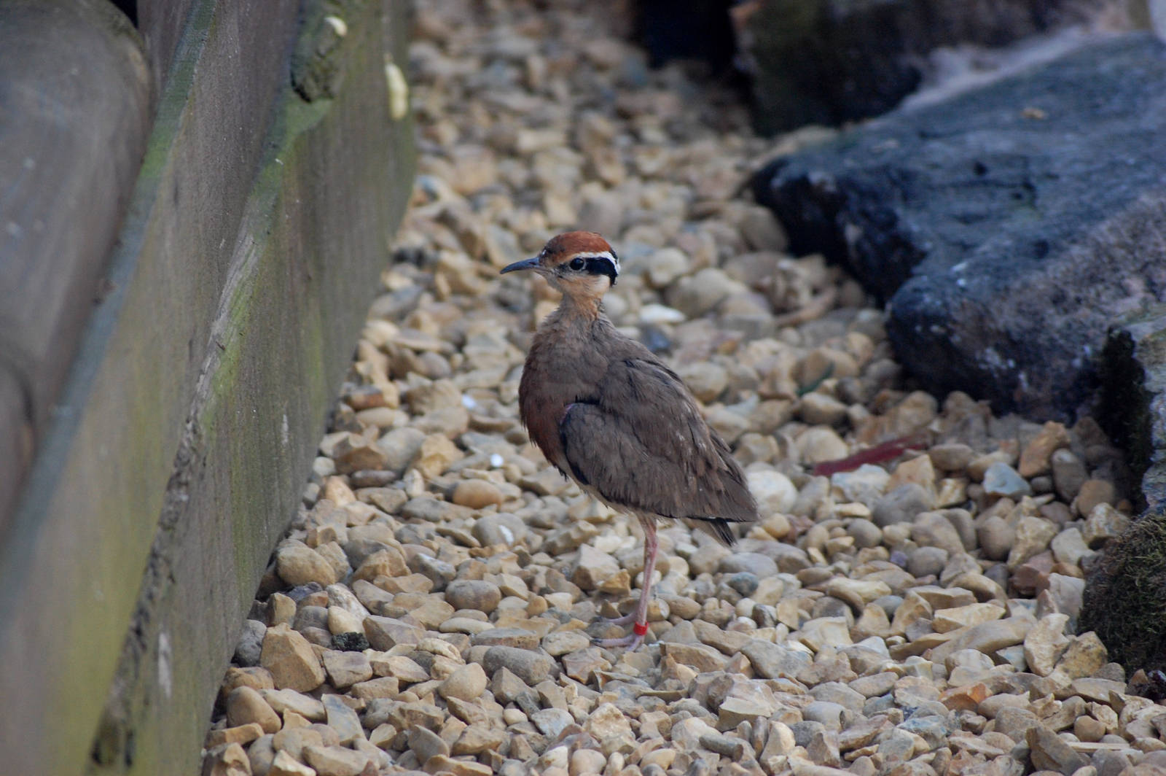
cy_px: 388
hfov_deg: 6.9
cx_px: 583
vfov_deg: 4.6
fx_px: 9708
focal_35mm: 300
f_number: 5.6
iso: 800
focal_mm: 200
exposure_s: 1/125
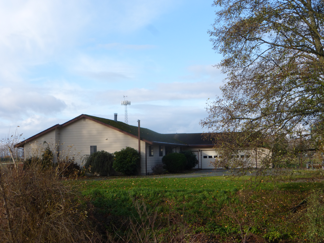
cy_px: 122
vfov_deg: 25.2
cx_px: 162
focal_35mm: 58
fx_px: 543
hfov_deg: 33.2
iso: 100
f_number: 4.7
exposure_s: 1/320
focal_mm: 10.3
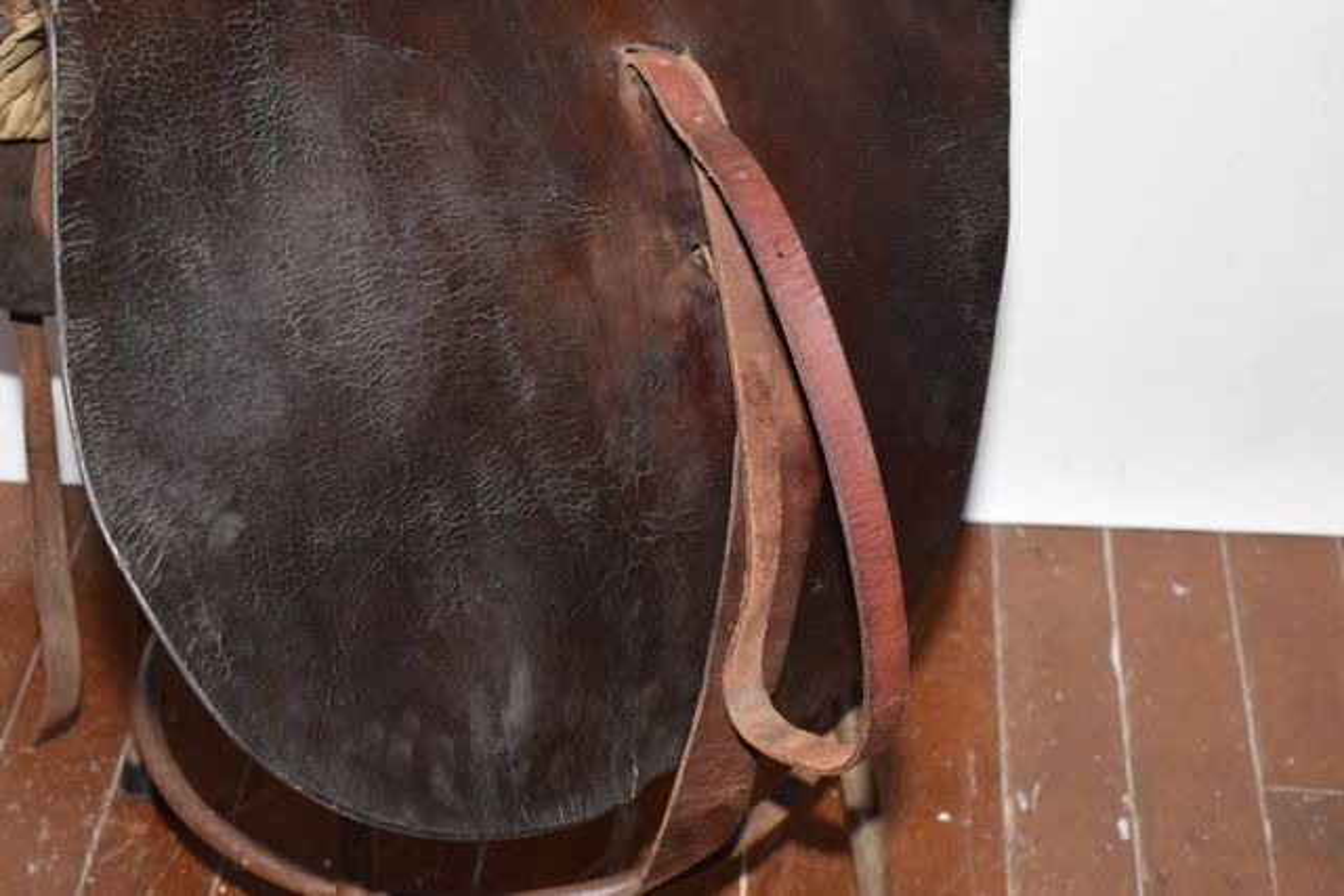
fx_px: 3080
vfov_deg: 16.6
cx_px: 672
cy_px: 448
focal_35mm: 82
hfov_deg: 24.6
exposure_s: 1/125
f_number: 5.6
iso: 800
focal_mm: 55
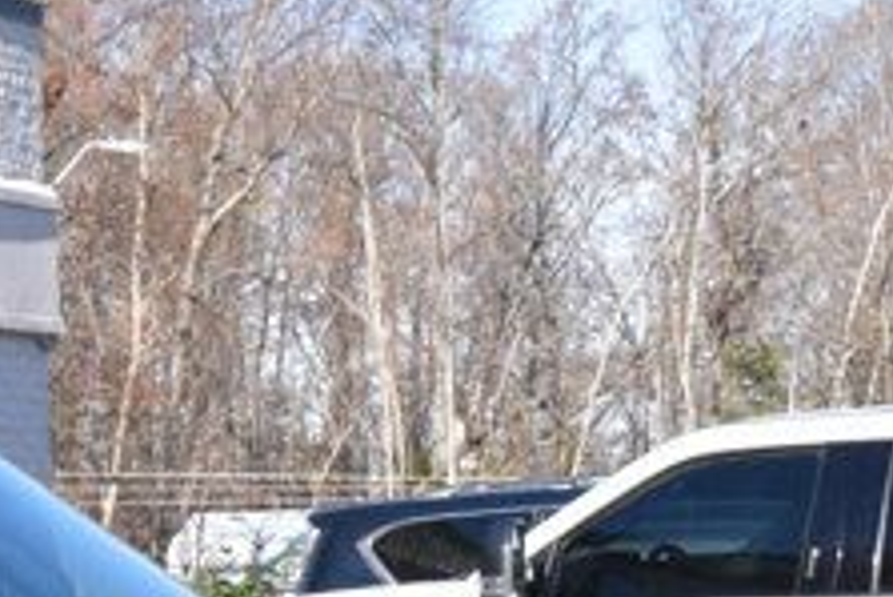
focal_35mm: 179
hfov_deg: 11.0
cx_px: -465
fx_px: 4443
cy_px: 809
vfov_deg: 7.6
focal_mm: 26
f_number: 7.1
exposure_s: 1/400
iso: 200
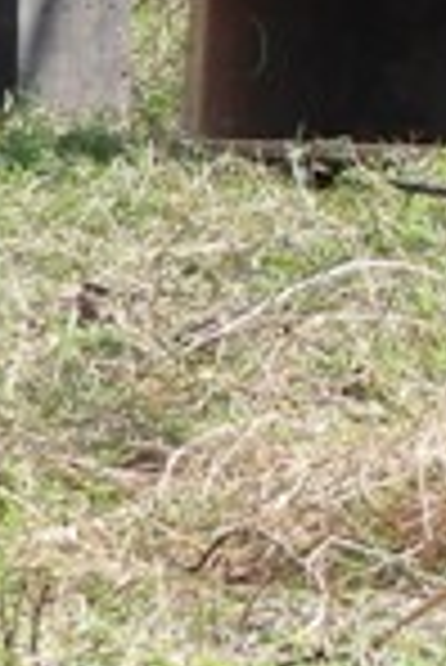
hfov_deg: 2.5
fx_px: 9974
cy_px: -482
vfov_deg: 3.8
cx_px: 1807
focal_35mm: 538
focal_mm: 13.5
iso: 100
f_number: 3.5
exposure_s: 1/320
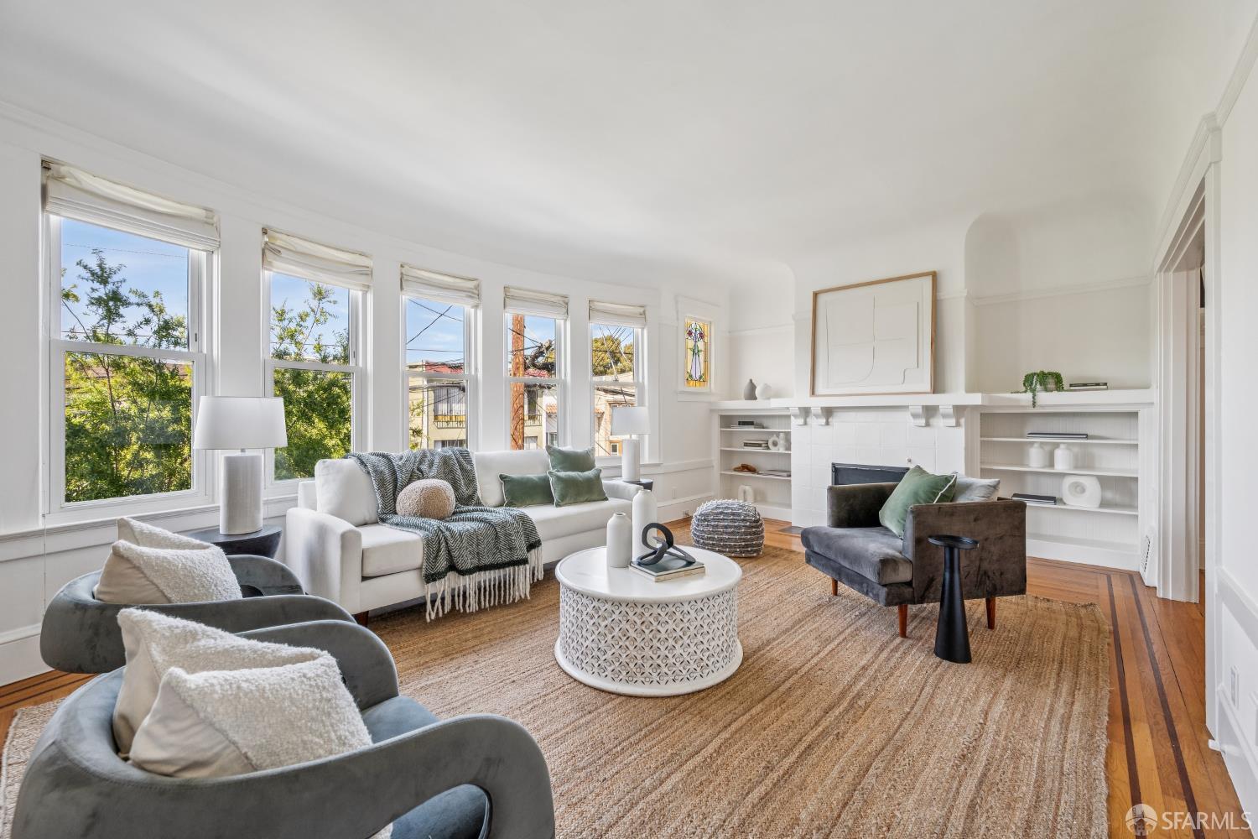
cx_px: 629
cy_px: 420
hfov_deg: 104.3
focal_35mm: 14
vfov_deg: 81.2
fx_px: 489
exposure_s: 1/30
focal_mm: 14
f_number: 7.1
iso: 100
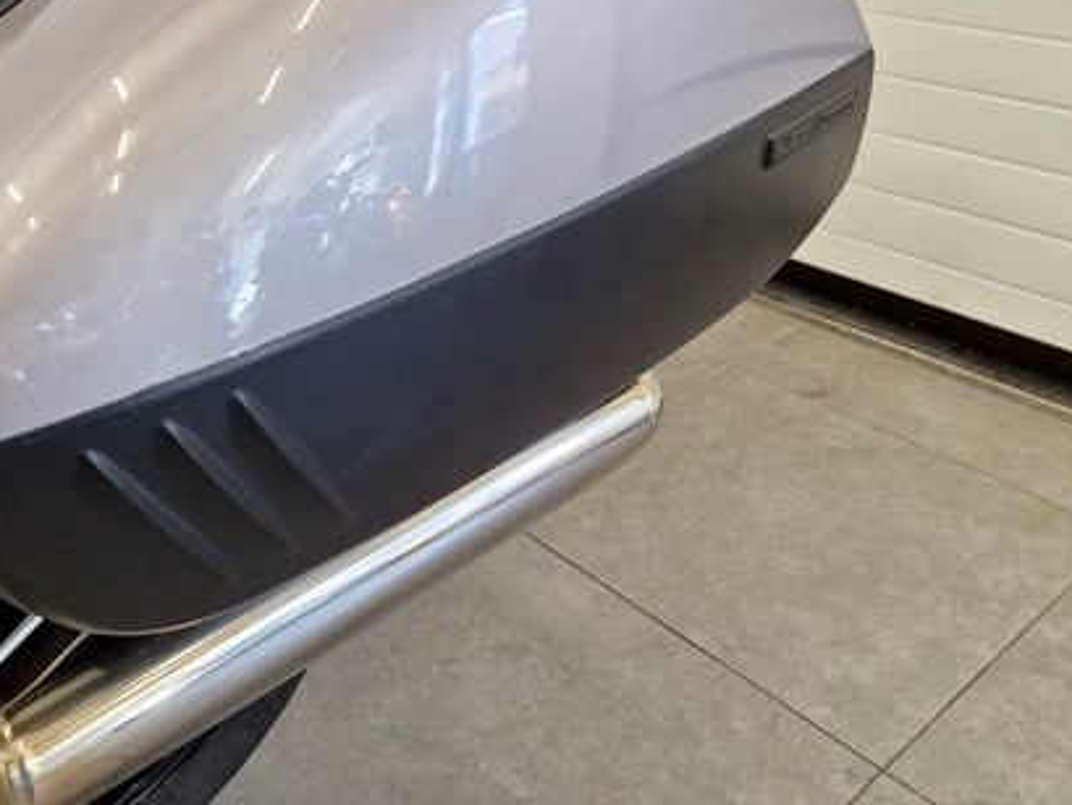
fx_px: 1115
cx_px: 412
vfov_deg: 38.6
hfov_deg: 50.9
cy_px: 197
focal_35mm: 36
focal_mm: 5.4
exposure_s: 1/100
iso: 500
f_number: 1.8
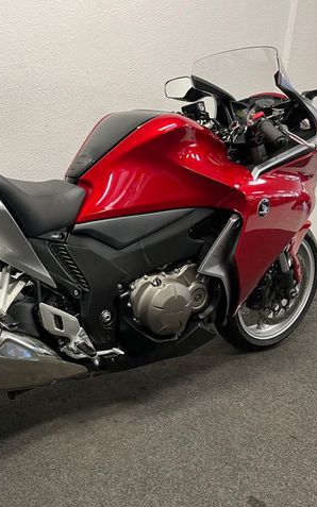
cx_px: 43
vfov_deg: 52.8
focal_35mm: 37
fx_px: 512
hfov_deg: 33.0
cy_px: 254
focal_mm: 5.1
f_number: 1.6
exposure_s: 1/50
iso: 100
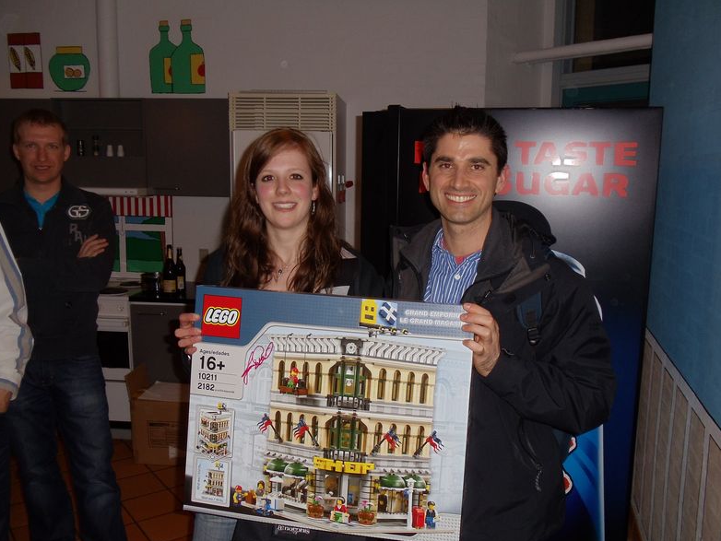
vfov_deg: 32.2
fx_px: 938
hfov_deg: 42.1
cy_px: 276
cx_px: 360
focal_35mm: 45
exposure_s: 1/30
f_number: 3.5
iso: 100
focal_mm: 6
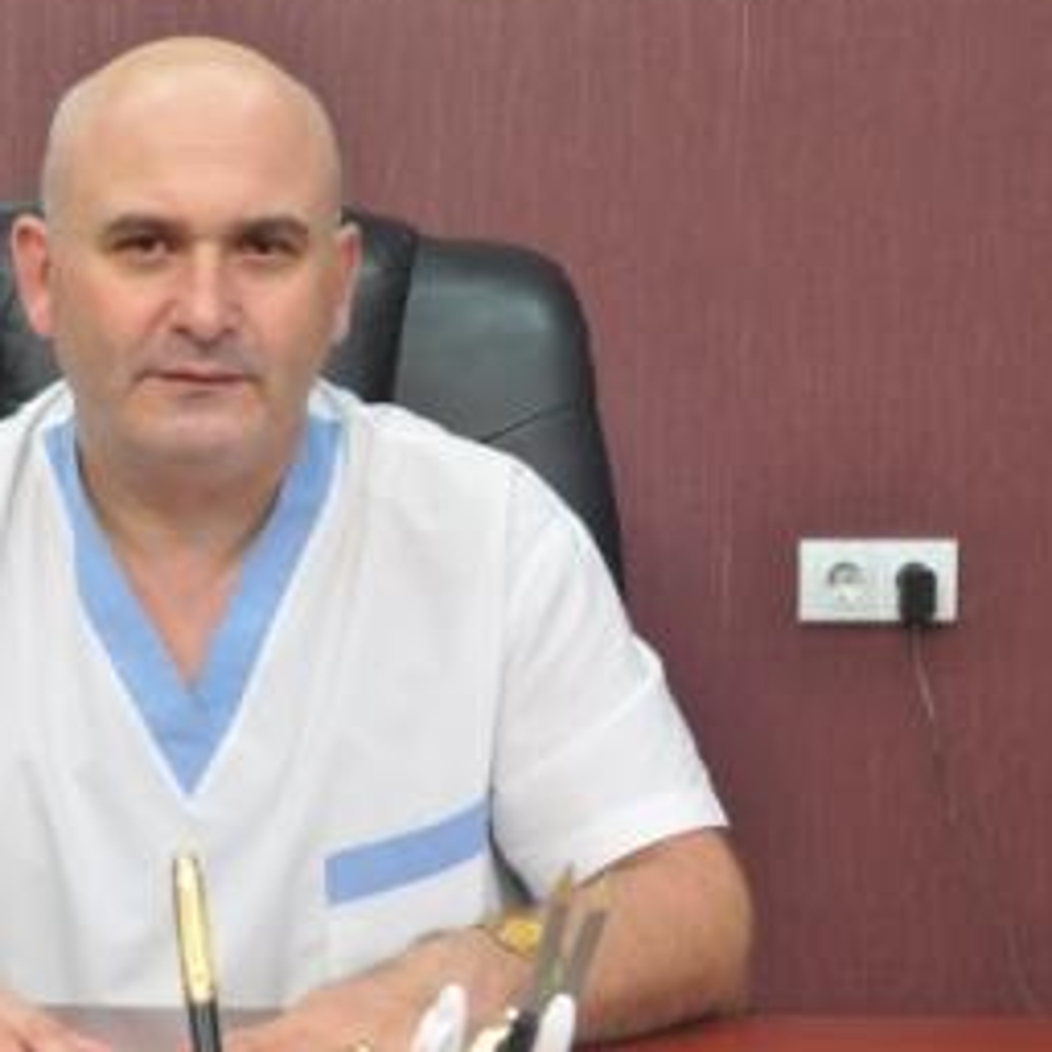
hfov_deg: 17.6
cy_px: 551
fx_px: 3370
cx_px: 242
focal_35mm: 98
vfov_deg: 17.7
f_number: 8
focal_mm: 44
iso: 200
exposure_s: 1/1.3
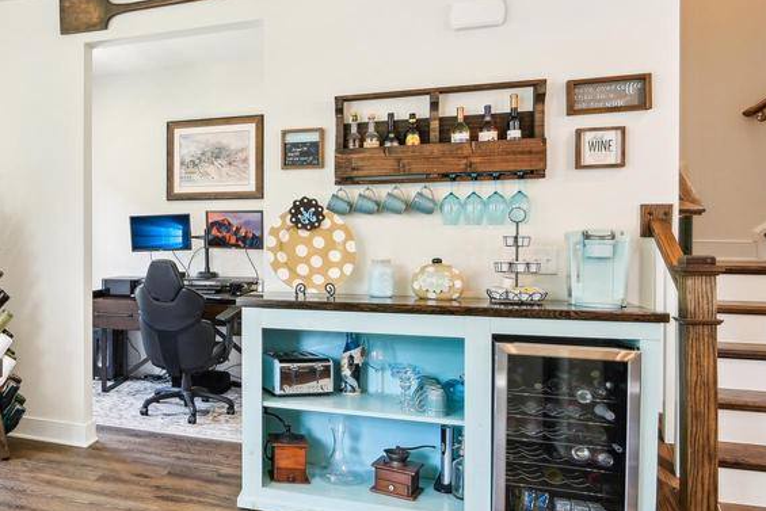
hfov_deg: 56.7
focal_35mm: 29
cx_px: 107
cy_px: 243
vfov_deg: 45.0
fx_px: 617
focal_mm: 16
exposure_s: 1/20
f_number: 8
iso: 400
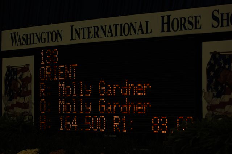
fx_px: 1159
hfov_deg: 11.4
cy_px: 77
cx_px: 116
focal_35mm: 180
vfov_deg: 7.6
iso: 200
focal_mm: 120
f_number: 2.8
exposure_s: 1/320
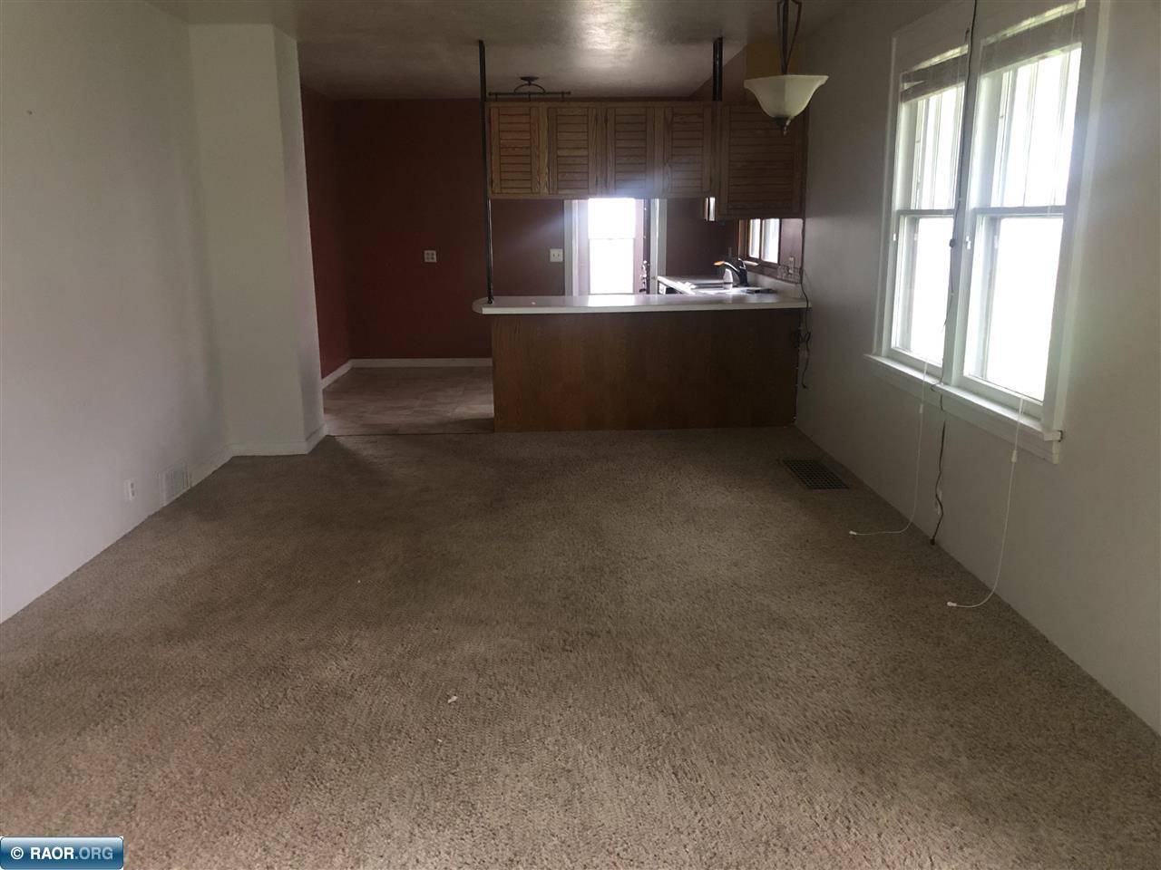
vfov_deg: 49.7
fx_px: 939
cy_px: 435
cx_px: 580
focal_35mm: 28
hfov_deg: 63.4
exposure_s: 1/4
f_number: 1.8
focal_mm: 3.99
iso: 100
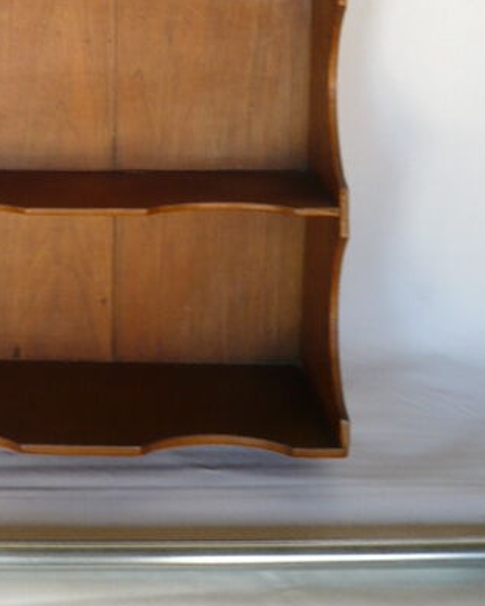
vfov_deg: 33.0
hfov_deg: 26.8
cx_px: 118
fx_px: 1005
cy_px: 157
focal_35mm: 56
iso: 125
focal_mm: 5.8
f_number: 2.8
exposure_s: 1/30
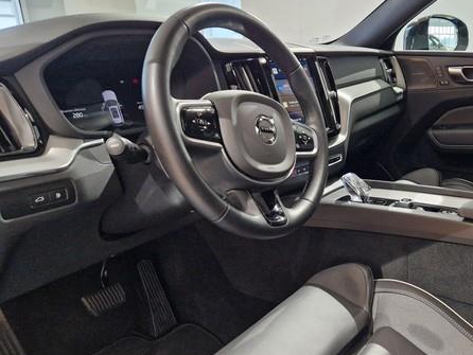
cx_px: 338
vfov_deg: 42.8
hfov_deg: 53.5
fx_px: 451
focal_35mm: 33
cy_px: 213
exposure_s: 1/100
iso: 1000
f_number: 1.8
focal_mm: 5.4
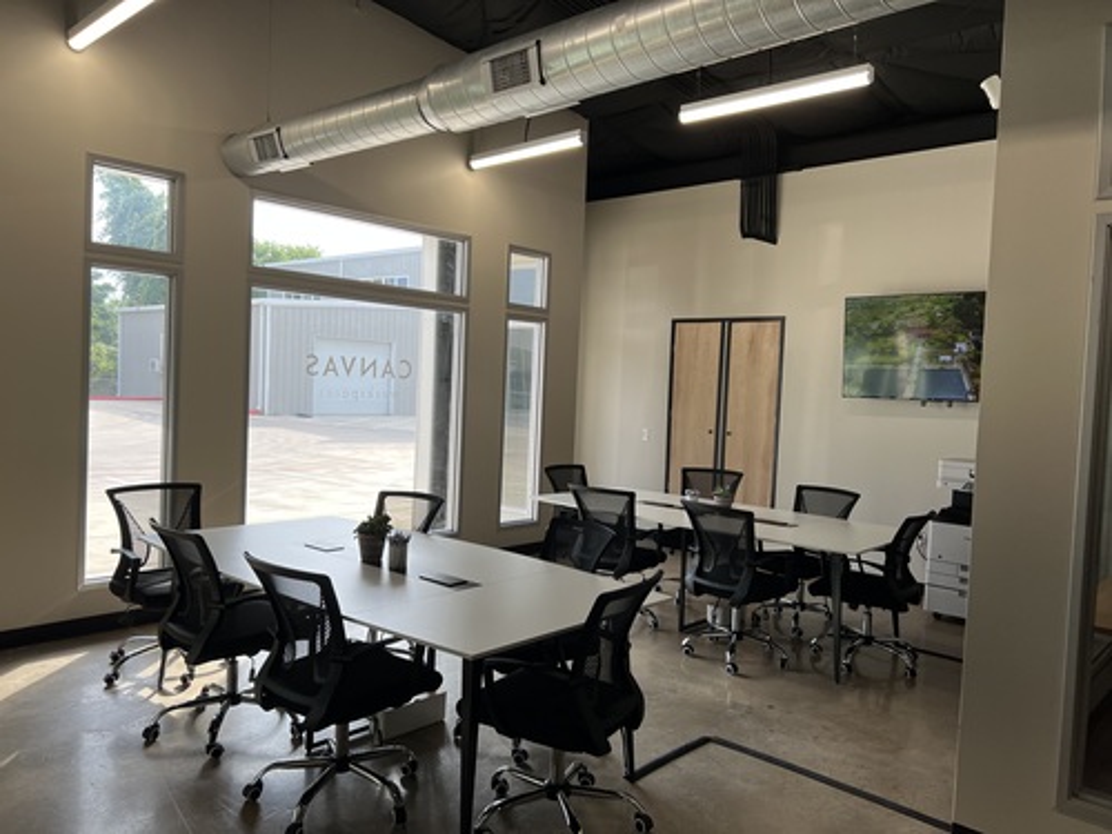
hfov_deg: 67.3
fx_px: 835
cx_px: 556
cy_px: 417
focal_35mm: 26
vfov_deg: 53.1
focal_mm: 5.7
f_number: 1.5
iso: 50
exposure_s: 1/404
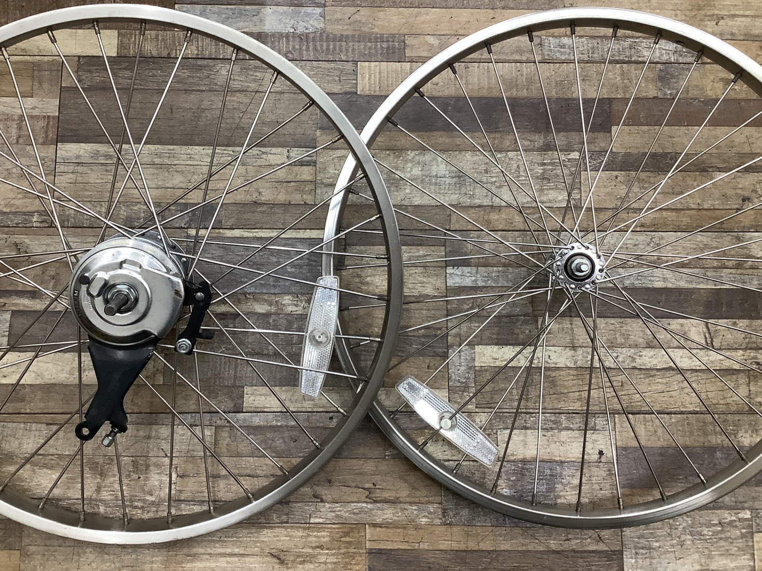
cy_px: 258
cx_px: 353
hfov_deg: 52.6
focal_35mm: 35
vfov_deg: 40.7
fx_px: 771
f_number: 2.4
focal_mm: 3.3
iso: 100
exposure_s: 1/60
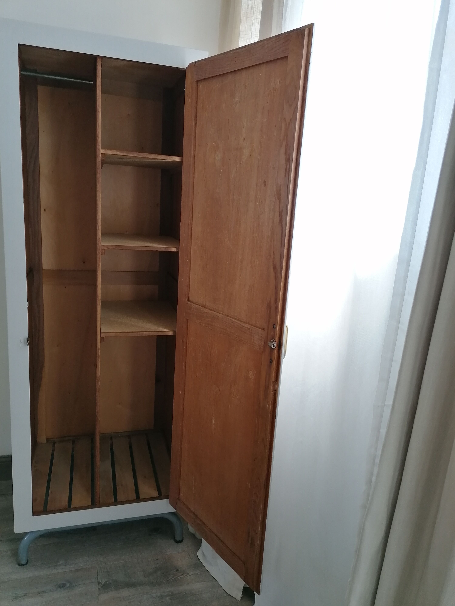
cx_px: 228
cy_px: 303
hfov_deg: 51.4
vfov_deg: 65.3
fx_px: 473
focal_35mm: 27
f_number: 1.8
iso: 200
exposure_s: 1/60
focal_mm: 4.75
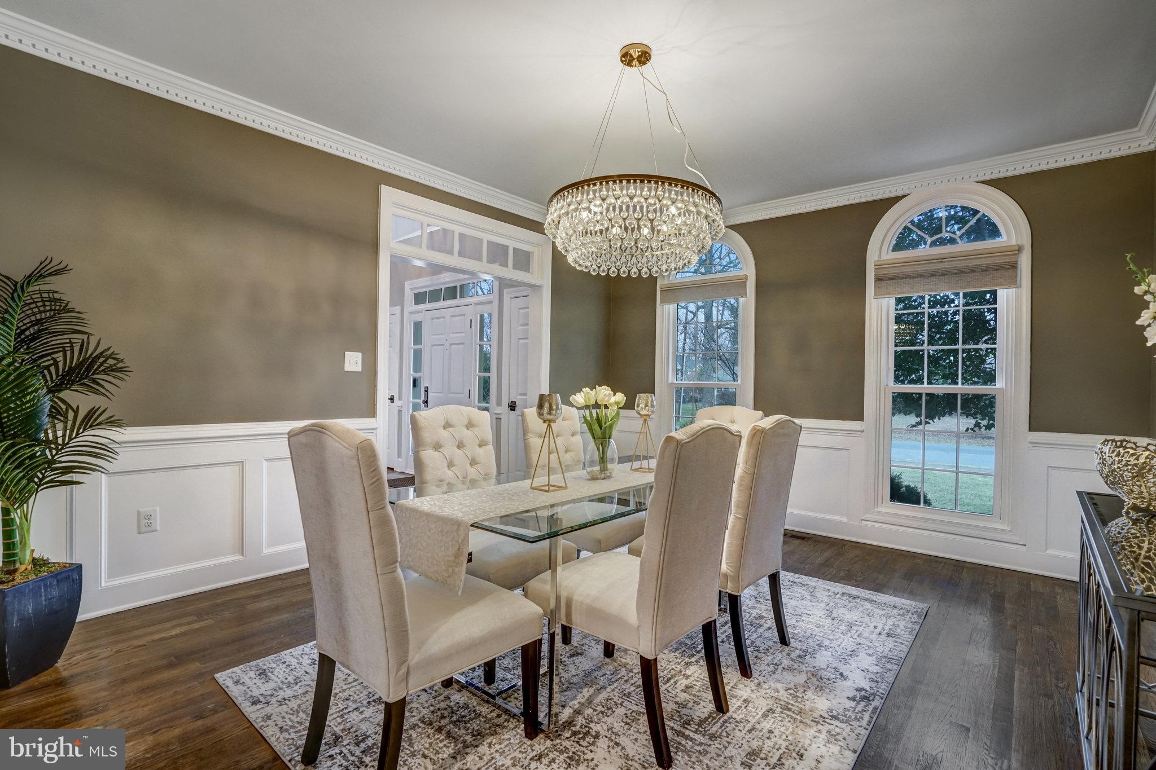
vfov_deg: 73.7
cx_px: 578
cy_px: 385
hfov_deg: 96.7
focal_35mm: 16
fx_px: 514
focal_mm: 16
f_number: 8
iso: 1250
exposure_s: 1/20
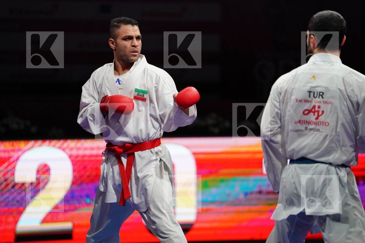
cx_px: 182
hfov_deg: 10.3
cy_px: 122
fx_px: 2028
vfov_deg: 6.9
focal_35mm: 200
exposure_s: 1/1000
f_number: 2.8
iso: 2500
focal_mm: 200
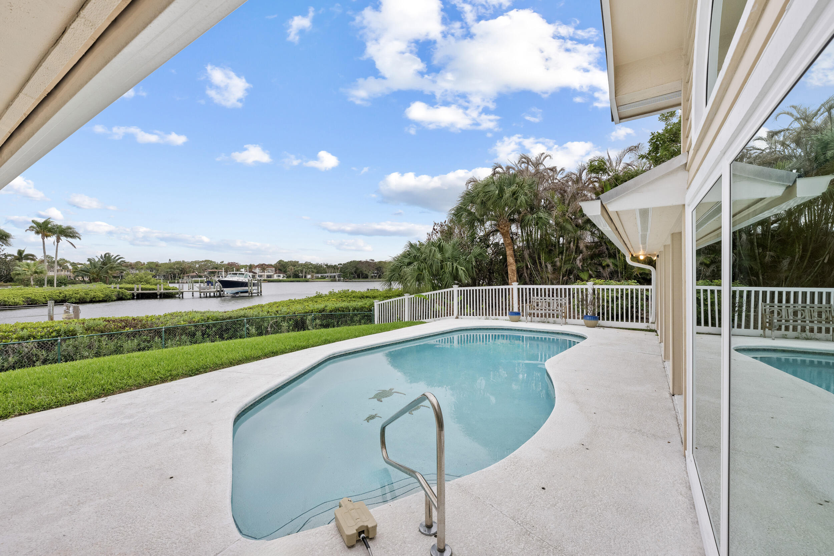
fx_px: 324
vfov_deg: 81.2
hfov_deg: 104.3
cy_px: 278
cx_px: 417
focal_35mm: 14
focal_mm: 14
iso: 500
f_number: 8
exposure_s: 1/50
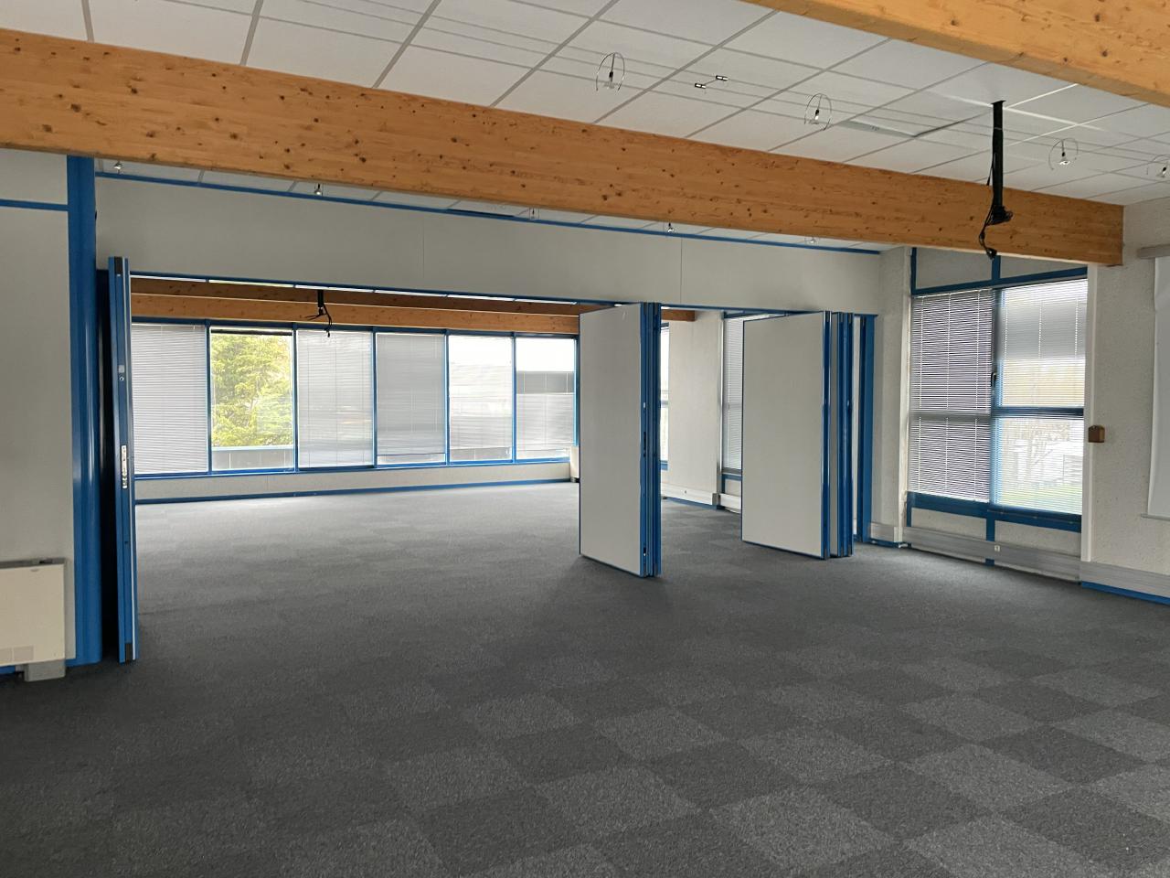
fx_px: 879
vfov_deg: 53.1
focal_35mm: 26
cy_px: 439
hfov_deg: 67.3
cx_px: 585
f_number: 1.6
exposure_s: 1/60
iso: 125
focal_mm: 4.2
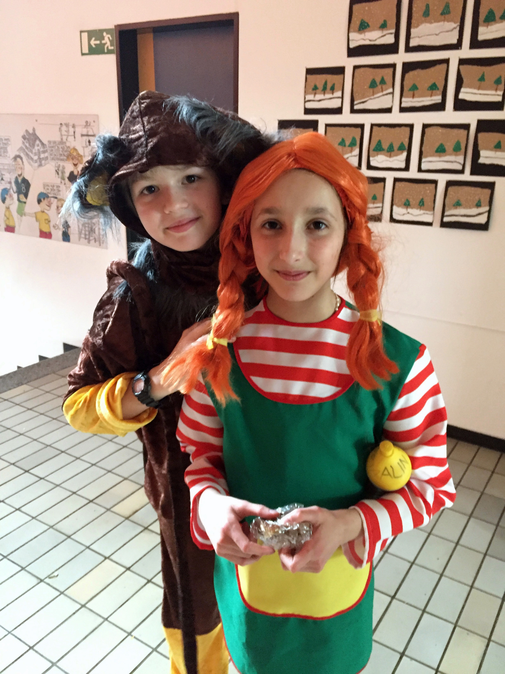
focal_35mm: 29
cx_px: 252
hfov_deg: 48.2
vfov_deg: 61.7
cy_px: 337
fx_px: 564
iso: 640
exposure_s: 1/17
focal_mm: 4.15
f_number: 2.2
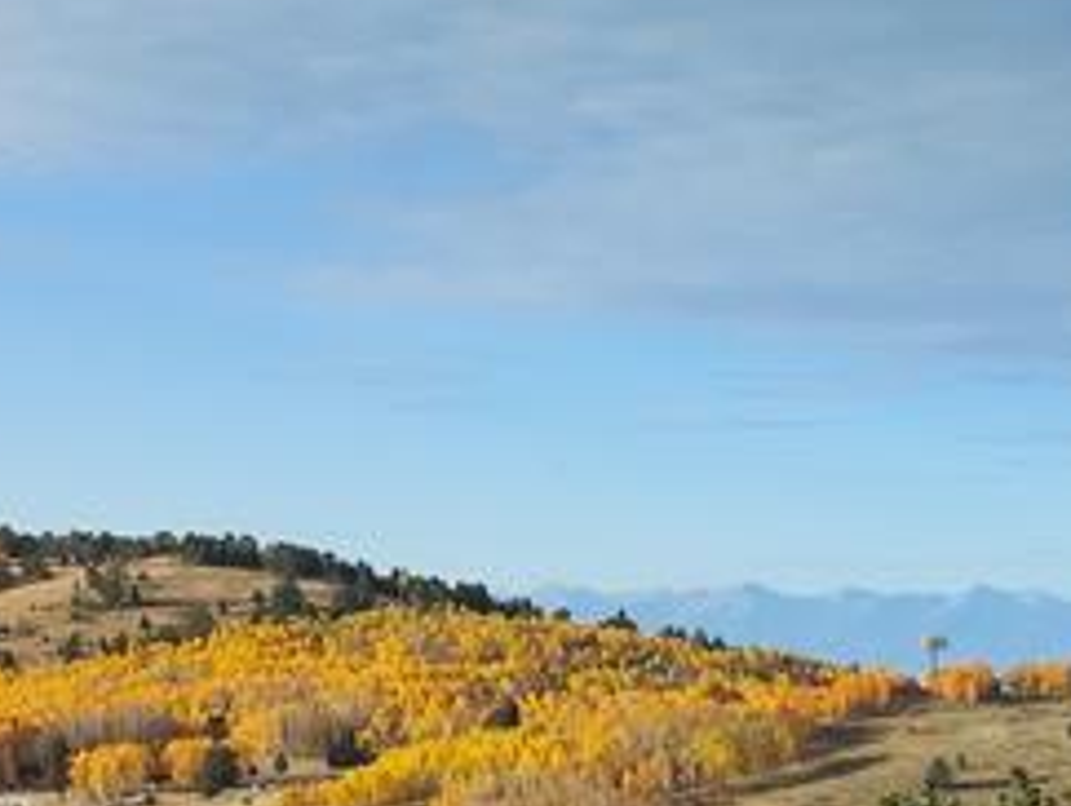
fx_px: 2044
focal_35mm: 66
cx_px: 212
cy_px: 777
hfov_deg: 28.7
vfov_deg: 21.6
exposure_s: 1/1131
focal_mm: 4.6
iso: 50
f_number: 2
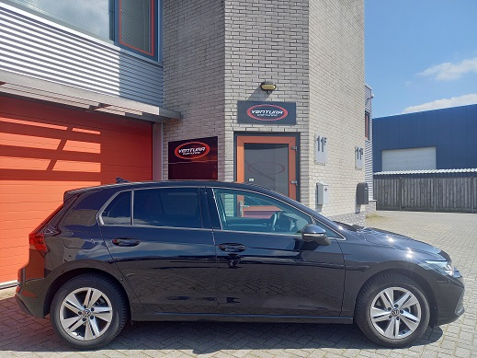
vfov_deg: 54.9
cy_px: 179
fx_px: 344
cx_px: 238
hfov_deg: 69.4
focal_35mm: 25
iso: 50
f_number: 1.8
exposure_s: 1/444
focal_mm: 4.65
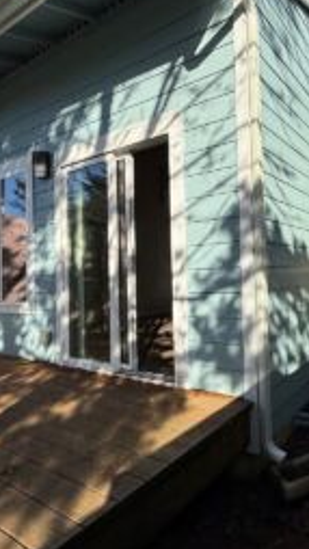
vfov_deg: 76.3
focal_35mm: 24
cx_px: 240
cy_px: 262
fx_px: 349
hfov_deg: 45.7
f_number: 2.2
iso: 50
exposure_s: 1/1901
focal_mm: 2.22
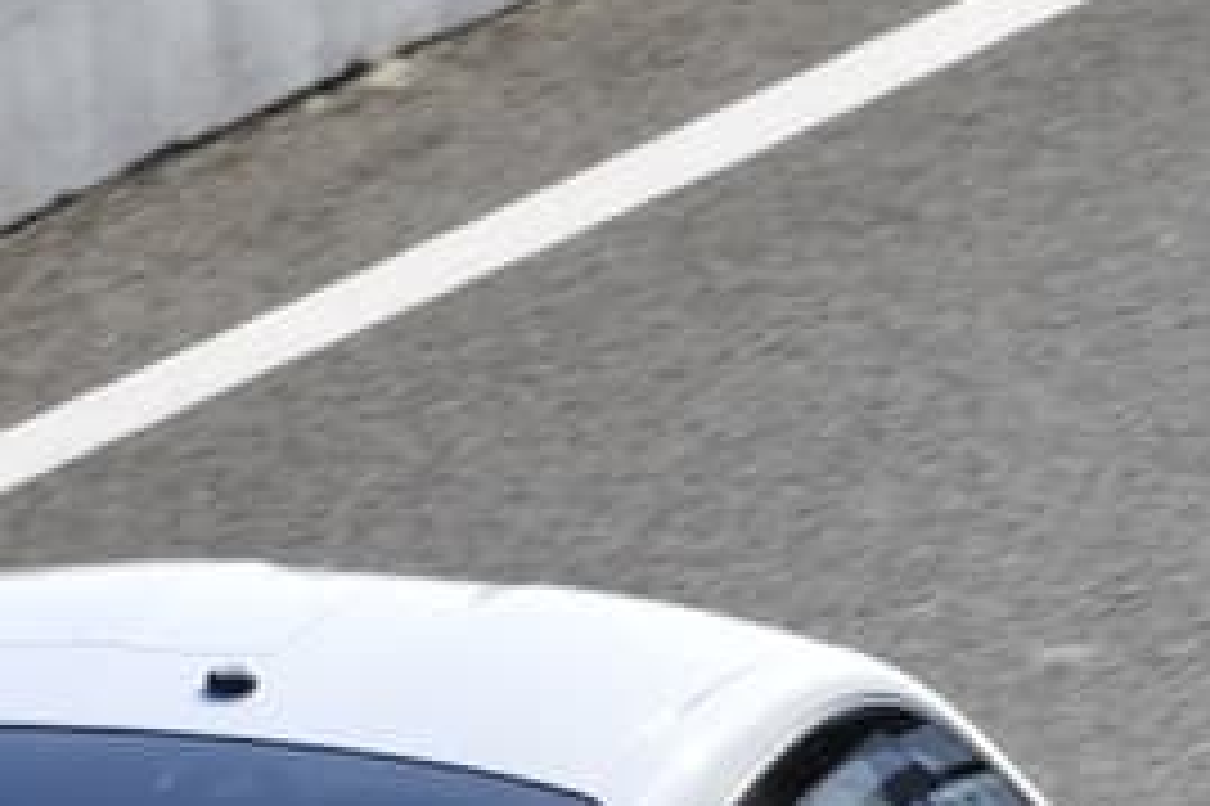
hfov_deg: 1.3
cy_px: 1297
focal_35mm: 1645
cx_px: 524
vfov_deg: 0.8
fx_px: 55254
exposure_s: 1/200
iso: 200
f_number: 13
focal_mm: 300
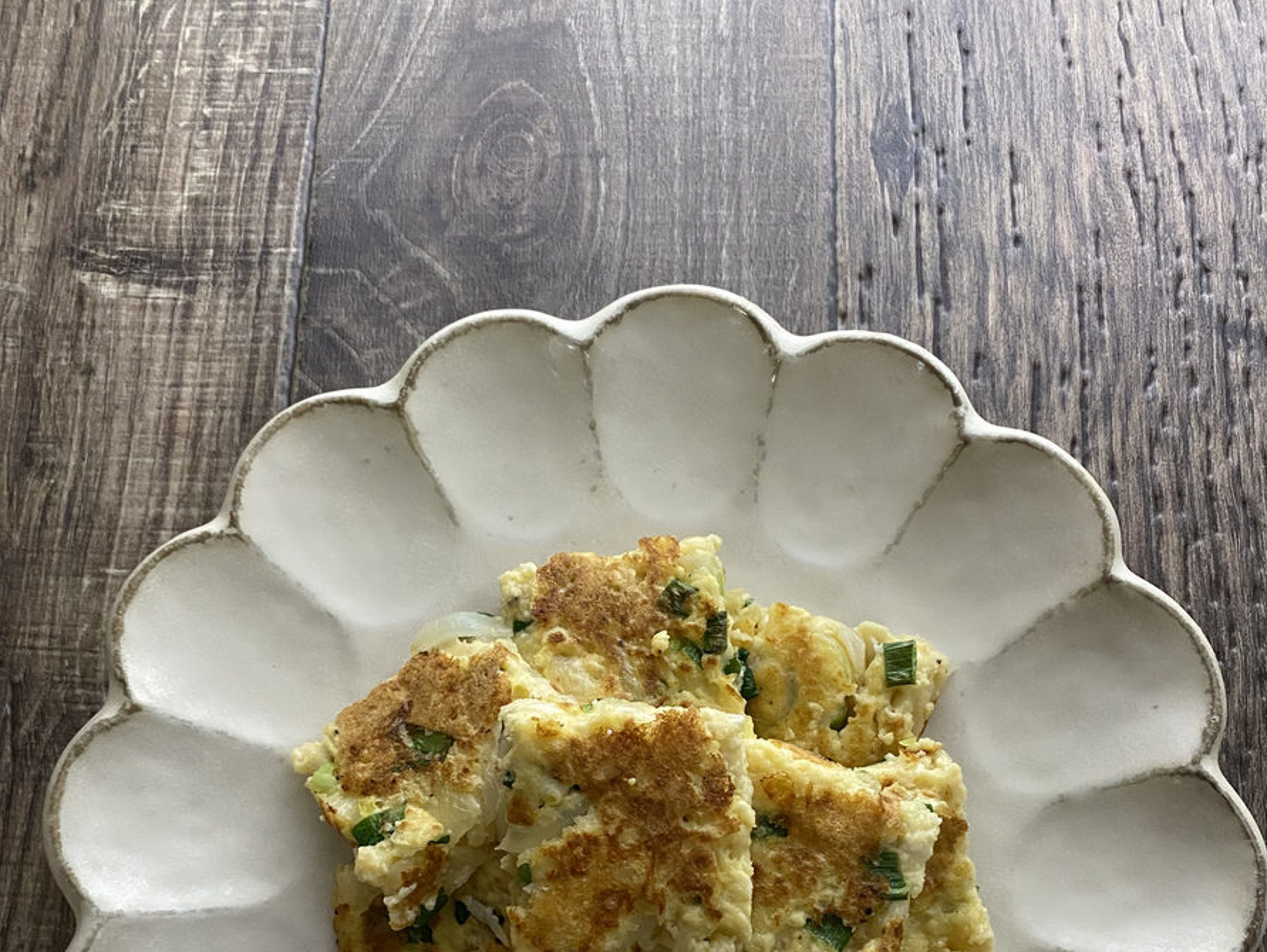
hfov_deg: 52.6
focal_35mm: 35
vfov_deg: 39.3
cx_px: 638
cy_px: 746
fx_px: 1282
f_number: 1.8
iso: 500
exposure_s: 1/53
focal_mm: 4.25
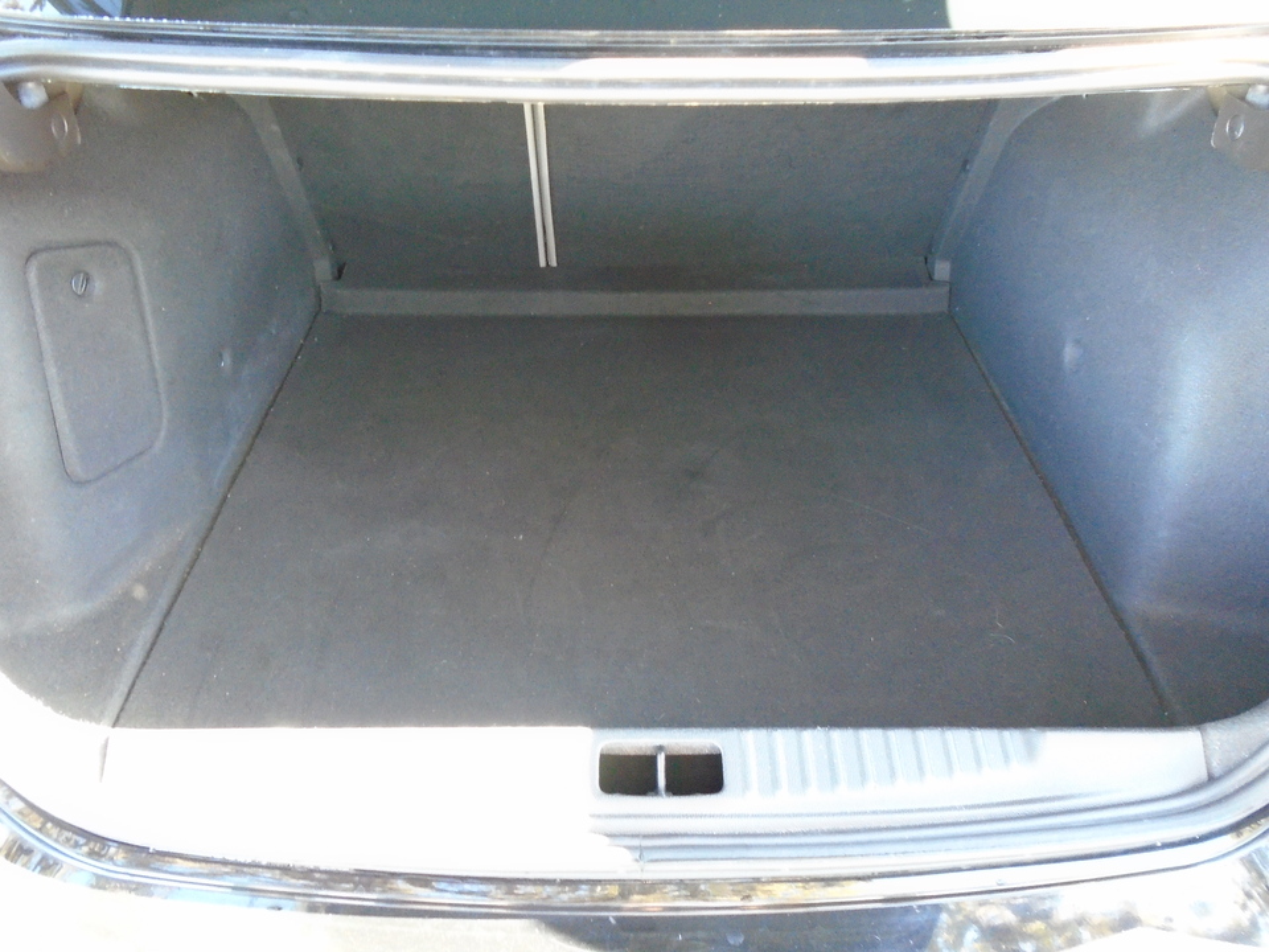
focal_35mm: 26
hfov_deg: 67.3
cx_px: 634
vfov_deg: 53.1
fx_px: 953
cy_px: 476
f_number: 3.2
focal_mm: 4.6
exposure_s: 1/20
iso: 640
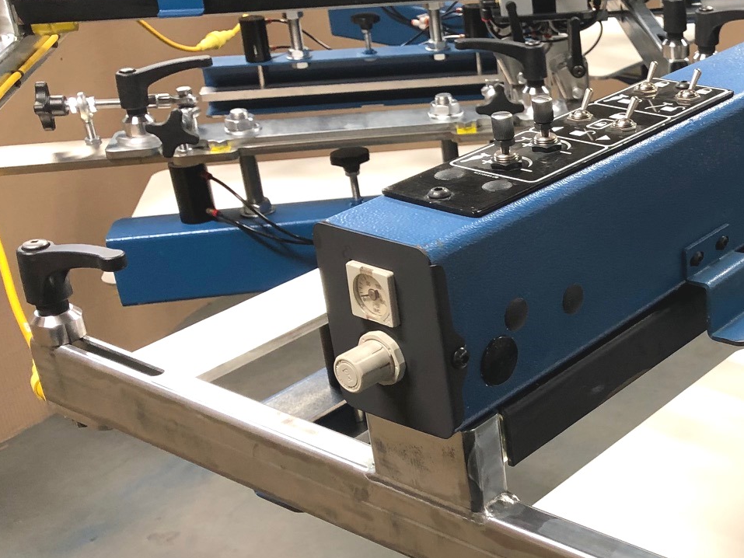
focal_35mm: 59
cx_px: 741
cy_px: 366
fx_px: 1268
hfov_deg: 30.4
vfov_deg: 24.7
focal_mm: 3.99
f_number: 1.8
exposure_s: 1/17
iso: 40
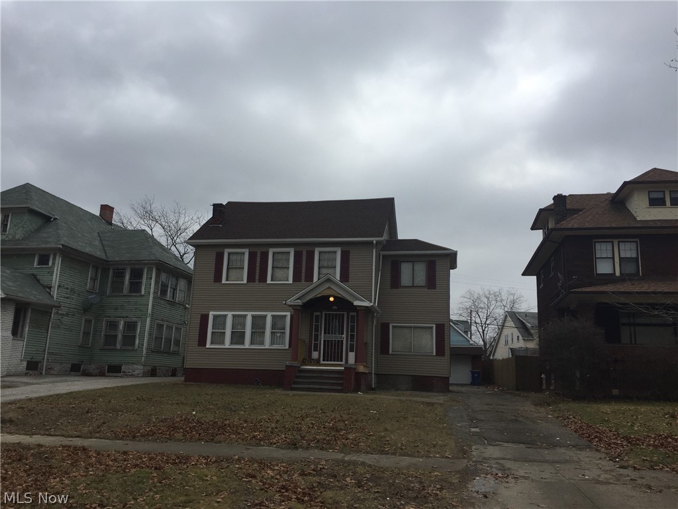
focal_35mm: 29
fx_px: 568
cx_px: 339
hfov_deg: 61.7
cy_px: 254
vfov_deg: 48.2
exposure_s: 1/1464
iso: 32
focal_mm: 4.15
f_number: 2.2
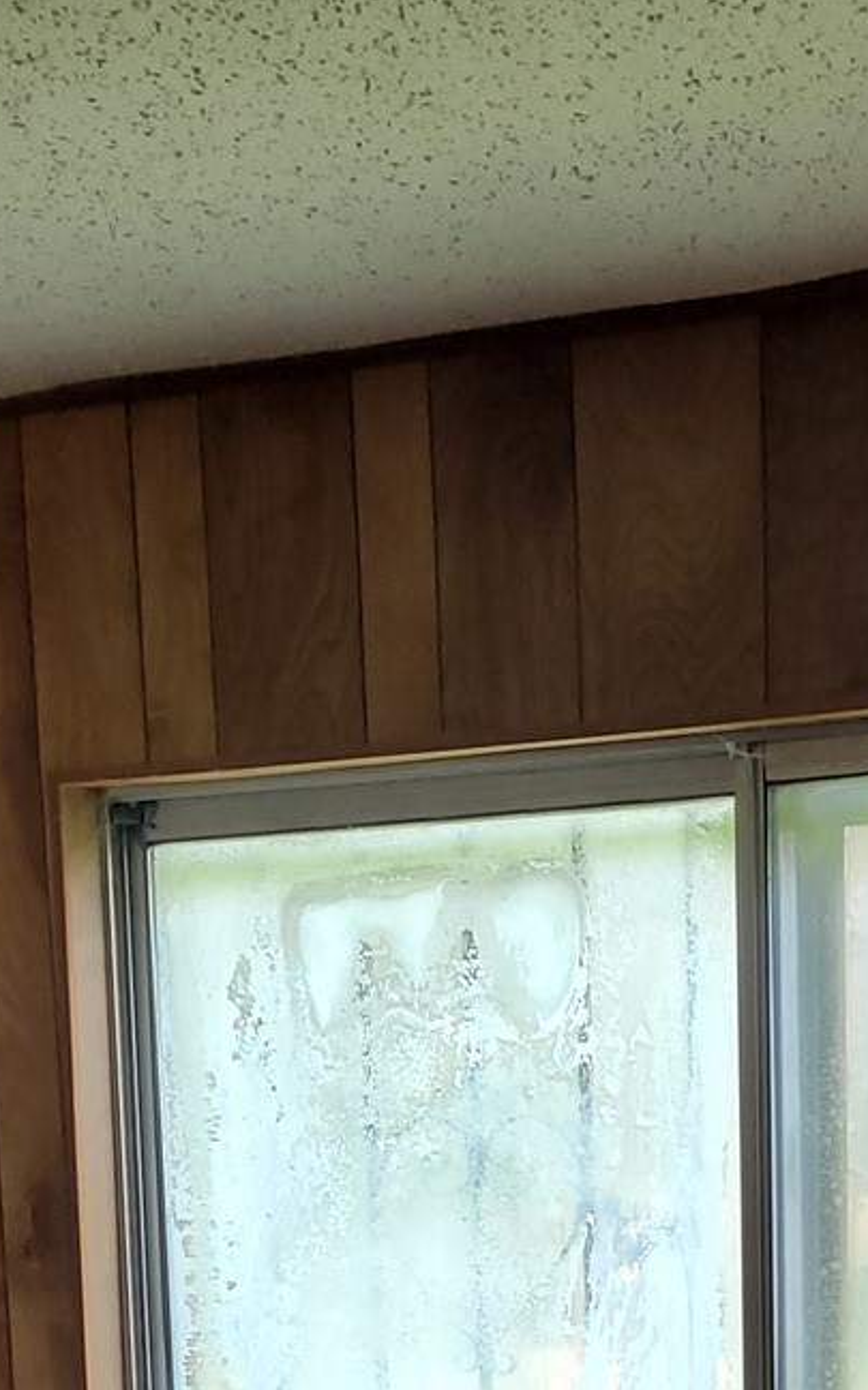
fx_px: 3297
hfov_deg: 14.8
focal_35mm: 87
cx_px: 859
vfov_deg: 20.6
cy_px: 2045
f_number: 1.8
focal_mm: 5.4
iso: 40
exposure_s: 1/129
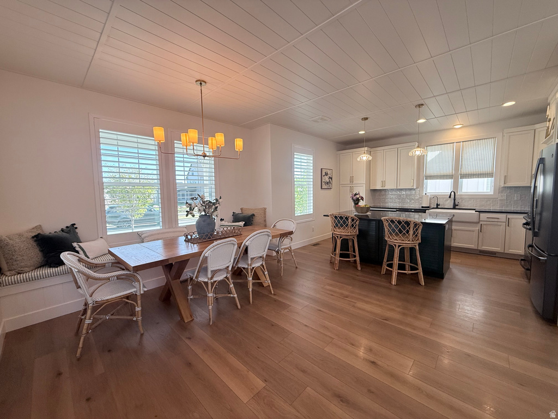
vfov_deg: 85.7
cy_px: 210
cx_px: 279
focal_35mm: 14
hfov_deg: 102.1
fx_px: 226
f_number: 2.2
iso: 100
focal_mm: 2.22
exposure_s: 1/120
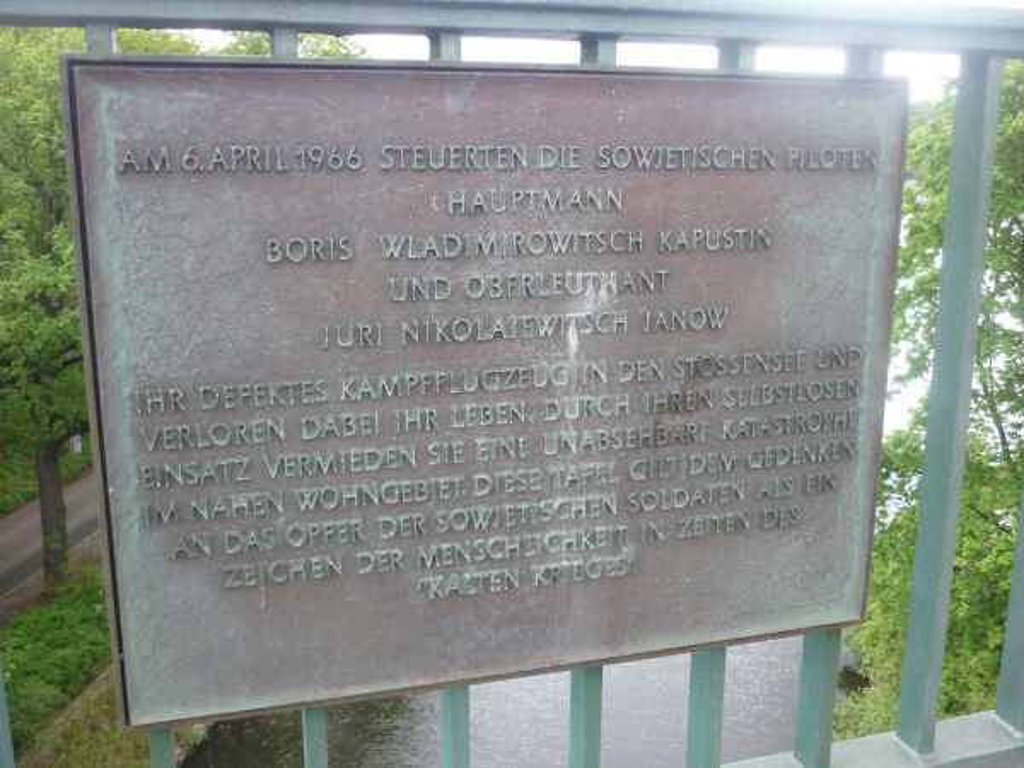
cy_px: 384
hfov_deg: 55.4
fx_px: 976
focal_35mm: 33
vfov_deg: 42.9
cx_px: 512
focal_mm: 5.5
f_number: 2.8
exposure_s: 1/60
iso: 80
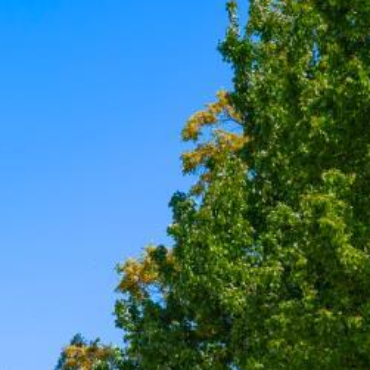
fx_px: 3253
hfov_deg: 6.3
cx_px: -473
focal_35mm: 269
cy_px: 655
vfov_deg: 6.4
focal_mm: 53
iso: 100
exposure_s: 1/400
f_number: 9
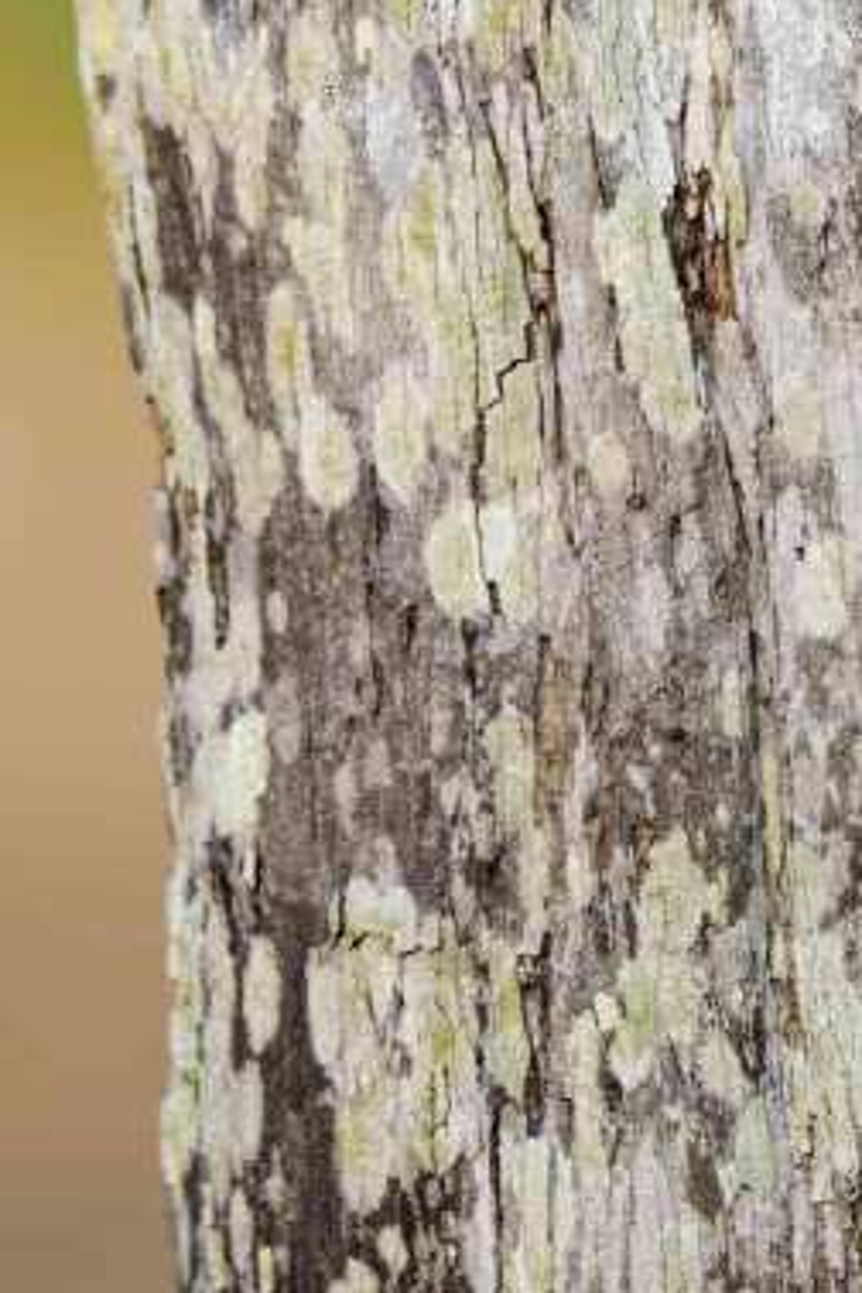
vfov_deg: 1.1
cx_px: 749
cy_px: -109
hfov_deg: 0.7
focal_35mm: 1869
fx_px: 67123
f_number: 8
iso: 3200
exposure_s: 1/320
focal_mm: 785
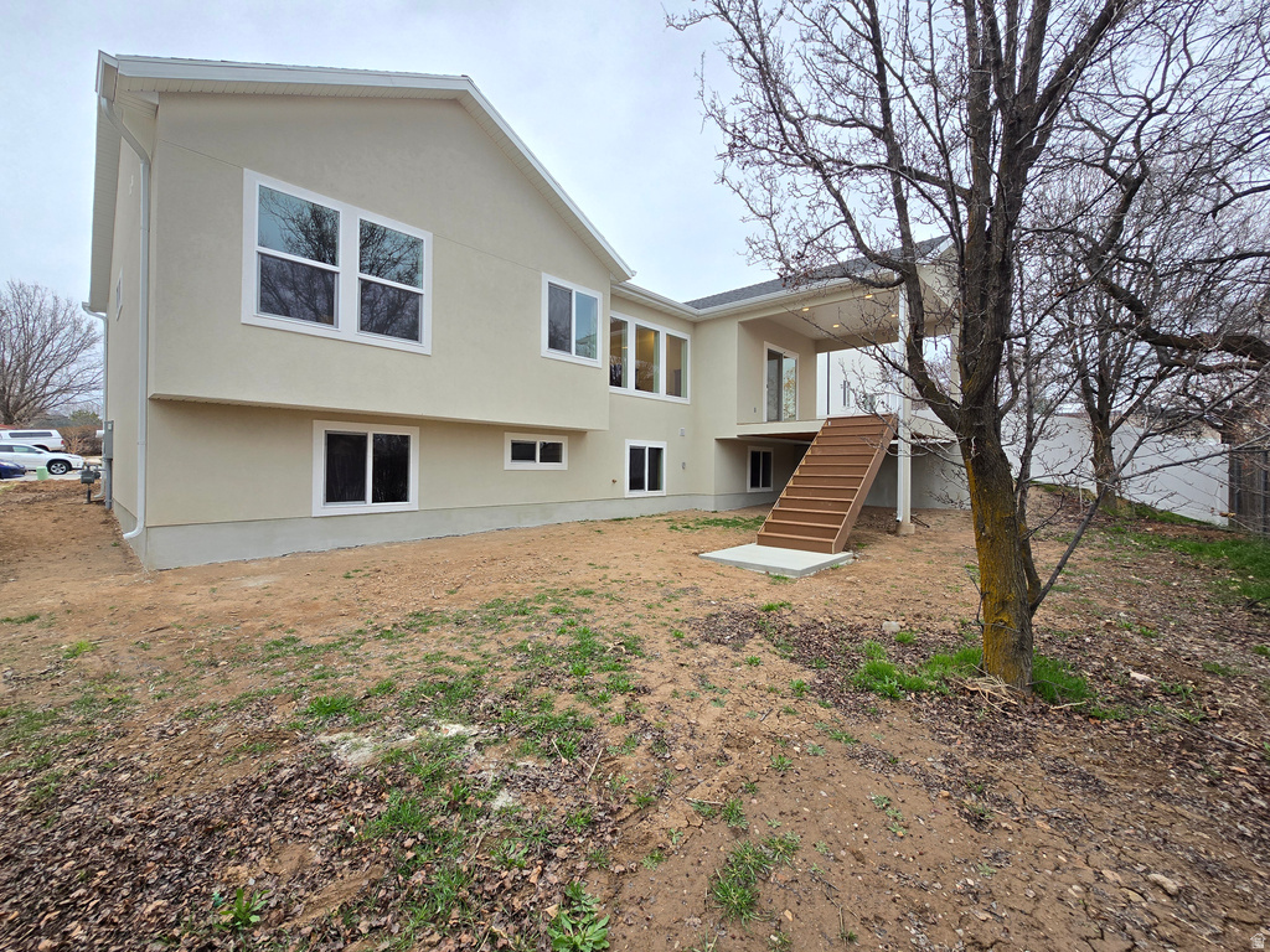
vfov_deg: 89.9
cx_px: 635
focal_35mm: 13
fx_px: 477
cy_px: 476
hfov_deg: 106.2
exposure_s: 1/208
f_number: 2.2
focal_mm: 2.2
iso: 50
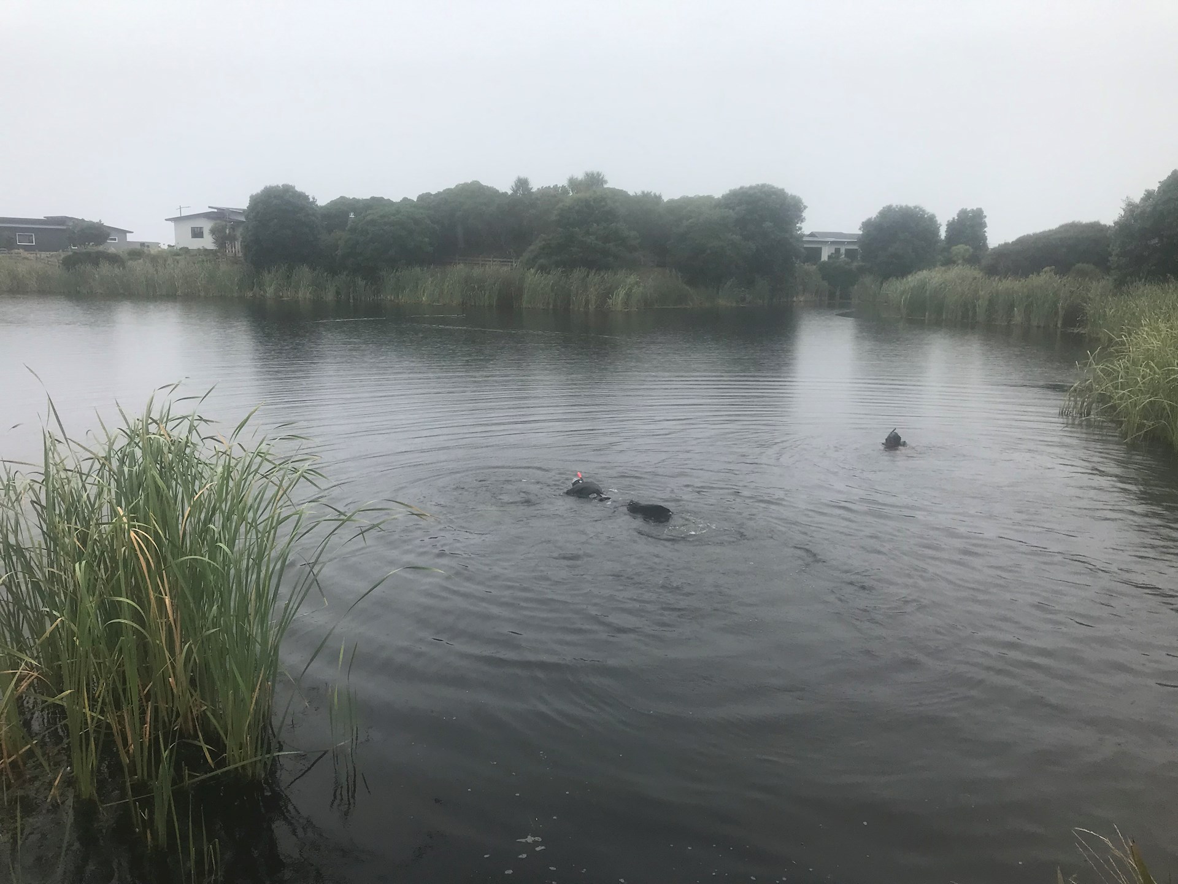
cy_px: 442
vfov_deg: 49.7
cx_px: 589
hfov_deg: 63.4
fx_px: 953
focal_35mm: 28
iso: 20
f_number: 1.8
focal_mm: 3.99
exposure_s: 1/580
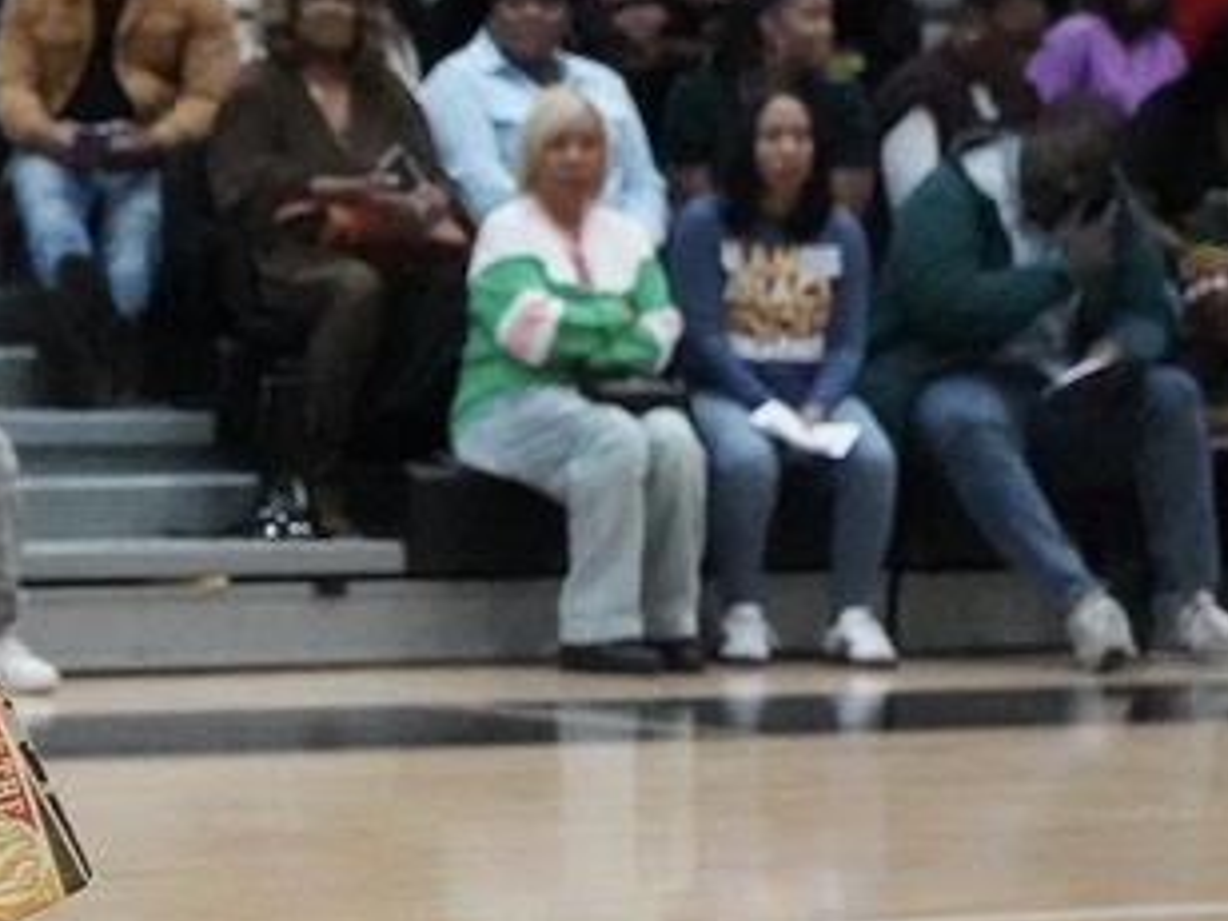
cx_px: -399
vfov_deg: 6.6
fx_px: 7946
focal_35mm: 224
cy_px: 891
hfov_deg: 8.7
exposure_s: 1/800
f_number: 5.6
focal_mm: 70
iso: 20000
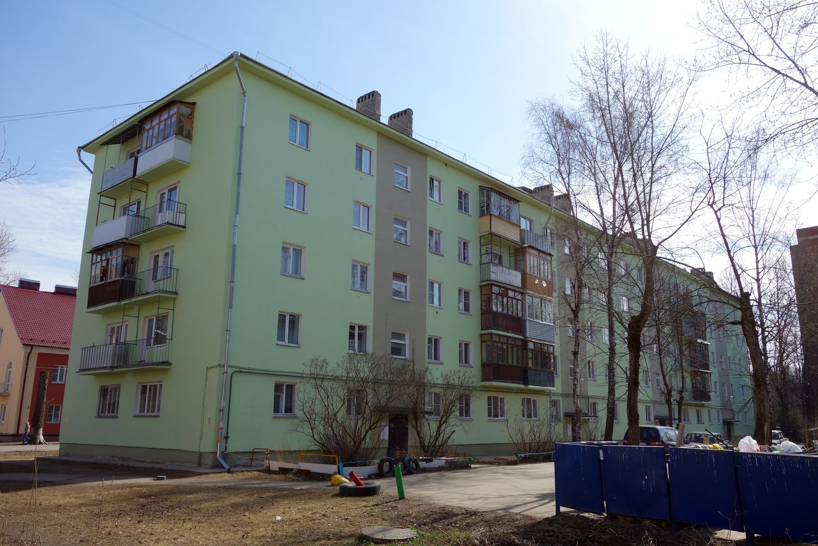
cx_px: 409
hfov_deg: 65.5
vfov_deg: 46.4
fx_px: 636
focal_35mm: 28
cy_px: 273
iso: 125
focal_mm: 10.4
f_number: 5.6
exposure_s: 1/400
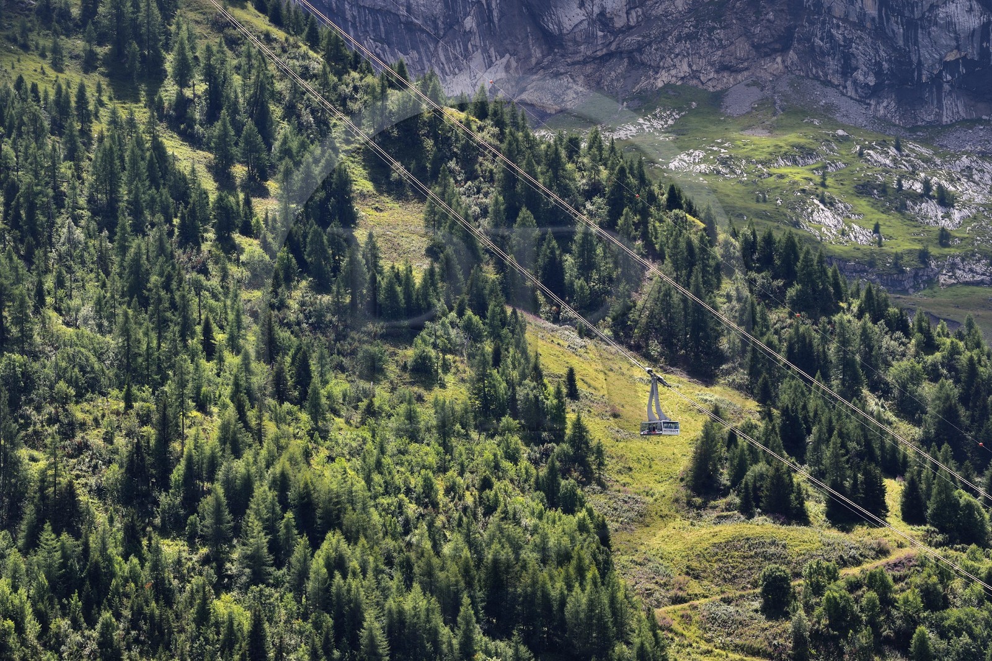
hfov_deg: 10.3
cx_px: 496
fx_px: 5510
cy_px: 330
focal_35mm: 200
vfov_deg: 6.9
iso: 200
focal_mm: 200
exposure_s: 1/250
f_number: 10
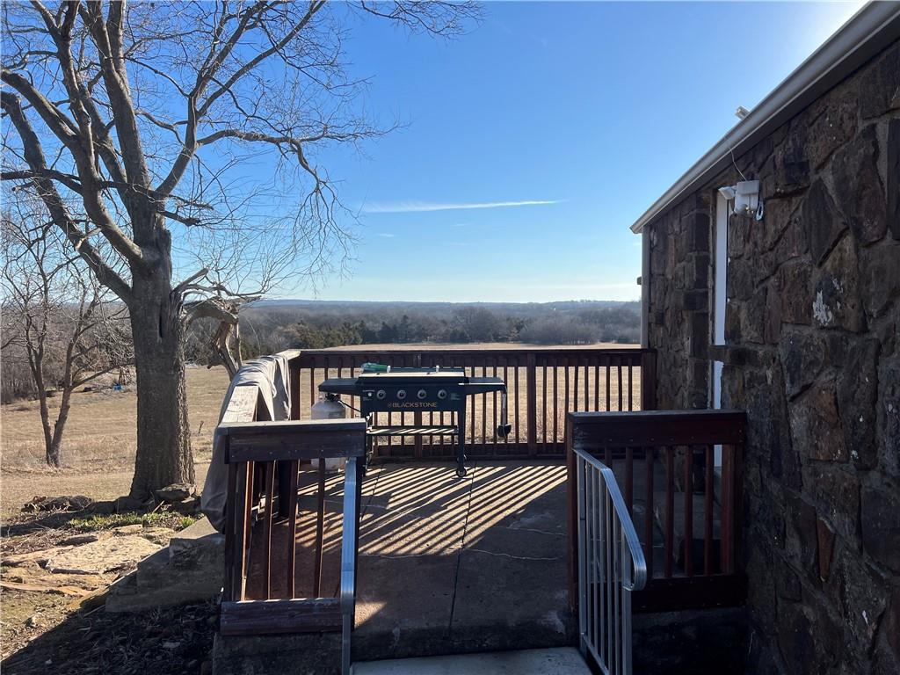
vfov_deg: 53.1
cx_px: 450
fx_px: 676
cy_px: 338
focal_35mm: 26
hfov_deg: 67.3
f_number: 1.5
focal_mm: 5.7
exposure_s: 1/3968
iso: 50
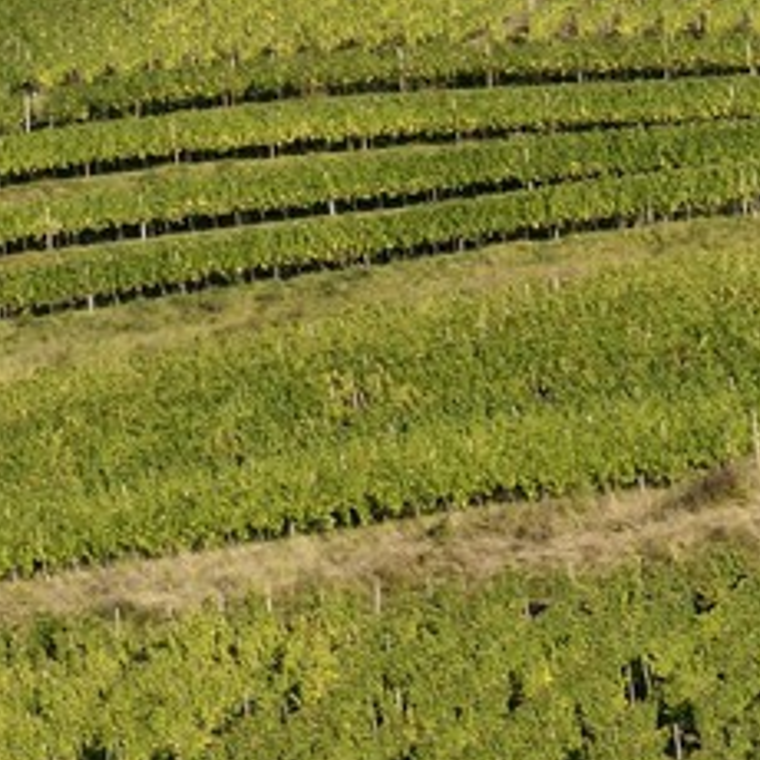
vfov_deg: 4.9
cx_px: 2472
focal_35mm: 355
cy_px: 182
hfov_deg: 4.7
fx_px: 8818
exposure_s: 1/200
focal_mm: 60
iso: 200
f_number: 10
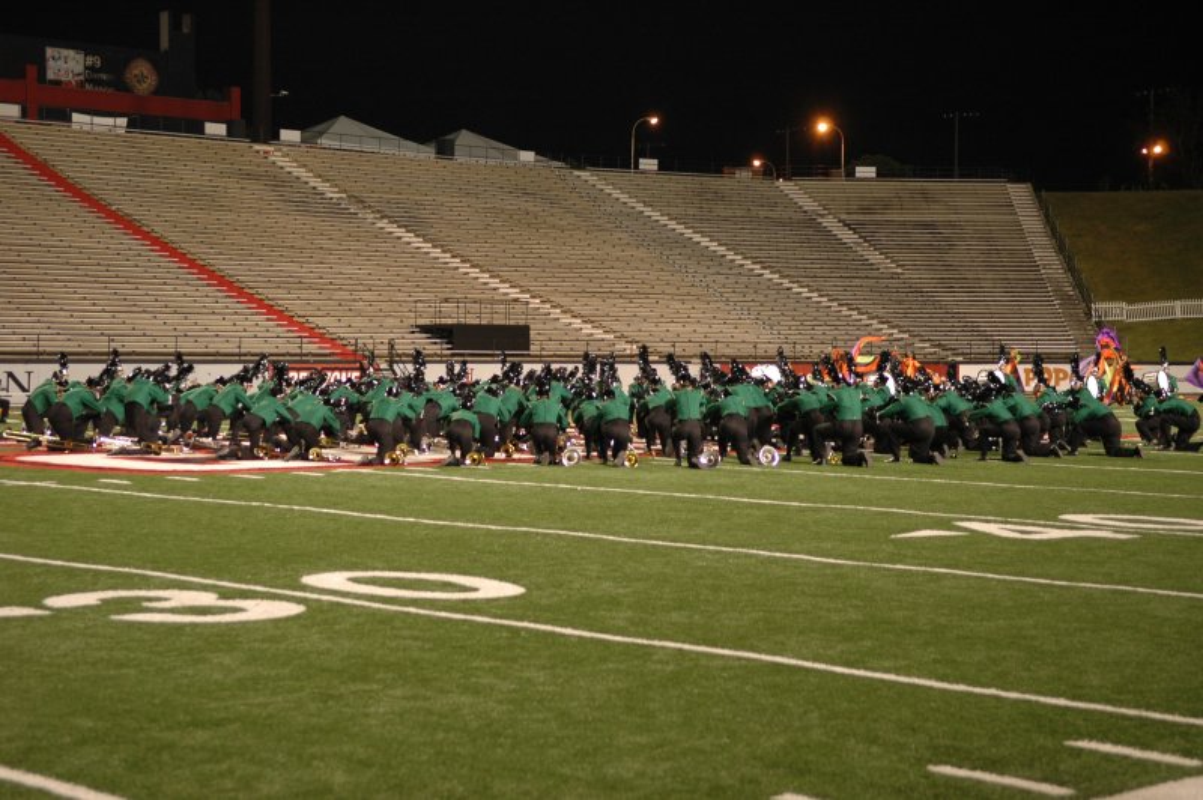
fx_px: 2254
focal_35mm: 68
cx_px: 602
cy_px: 400
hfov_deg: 29.9
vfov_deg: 20.1
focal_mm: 45
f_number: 2.8
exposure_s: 1/60
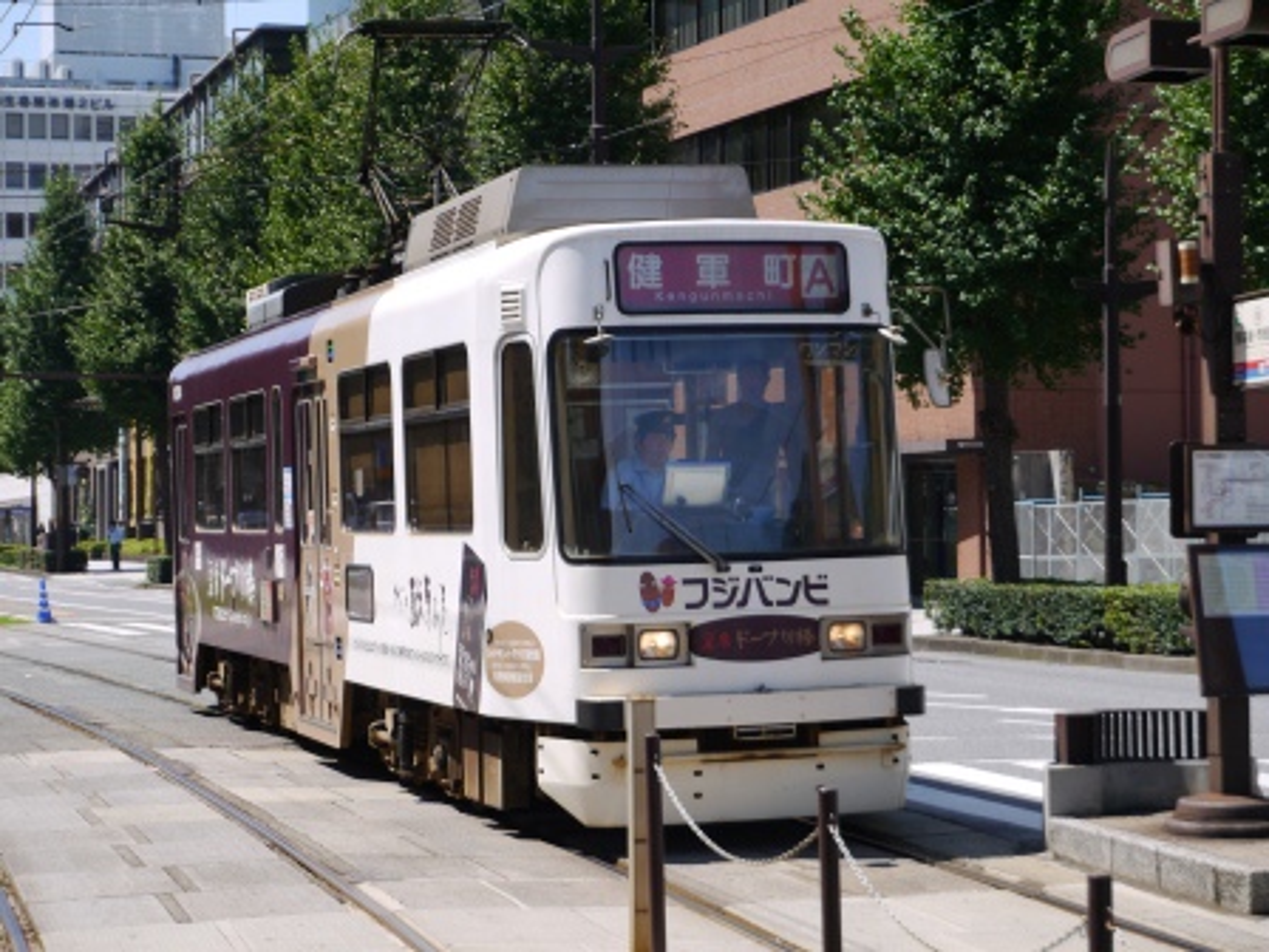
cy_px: 476
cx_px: 634
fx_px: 3079
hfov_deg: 23.3
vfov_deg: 17.6
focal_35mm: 84
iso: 160
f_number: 8
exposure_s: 1/320
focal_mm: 42
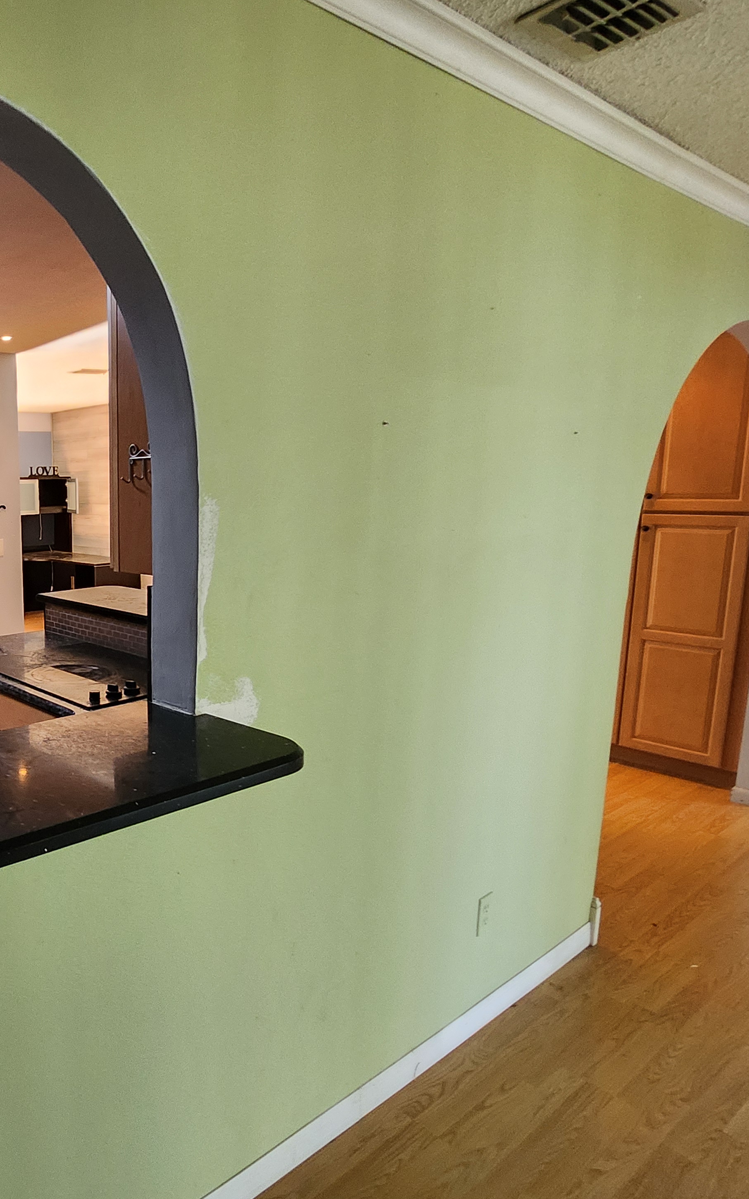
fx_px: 621
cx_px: 59
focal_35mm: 19
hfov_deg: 53.5
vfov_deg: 88.0
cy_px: 619
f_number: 2.2
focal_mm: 1.7
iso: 320
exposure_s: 1/60
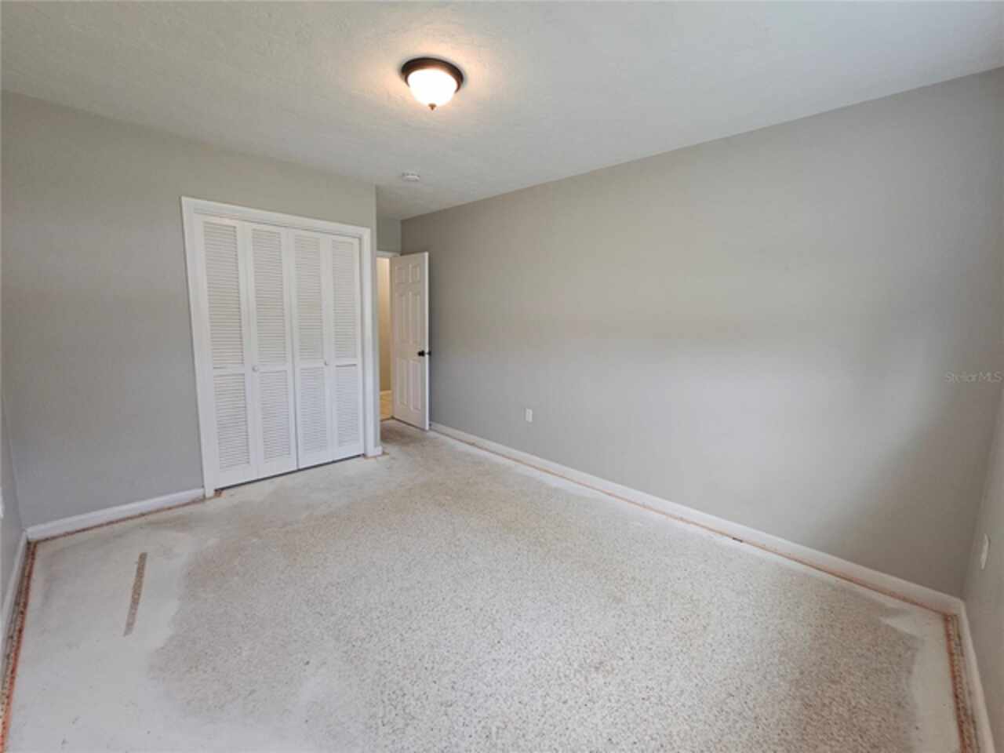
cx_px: 502
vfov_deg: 89.9
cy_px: 376
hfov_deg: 106.2
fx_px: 377
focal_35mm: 13
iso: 200
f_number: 2.2
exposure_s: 1/60
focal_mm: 2.2
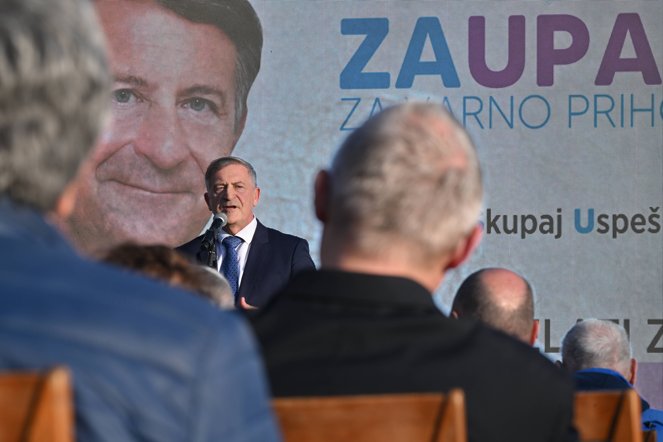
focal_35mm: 200
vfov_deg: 6.9
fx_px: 3683
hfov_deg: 10.3
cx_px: 332
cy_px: 221
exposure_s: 1/160
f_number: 13
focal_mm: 200
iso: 125
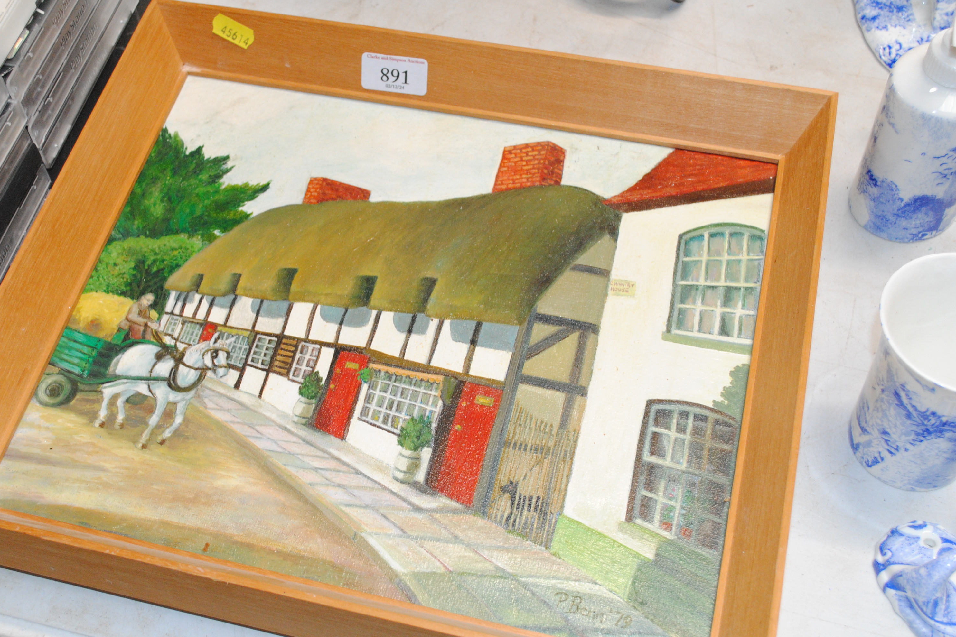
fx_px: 1248
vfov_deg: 28.6
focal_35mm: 47
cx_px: 383
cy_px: 370
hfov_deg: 41.7
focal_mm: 24
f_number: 5
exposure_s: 1/80
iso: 800
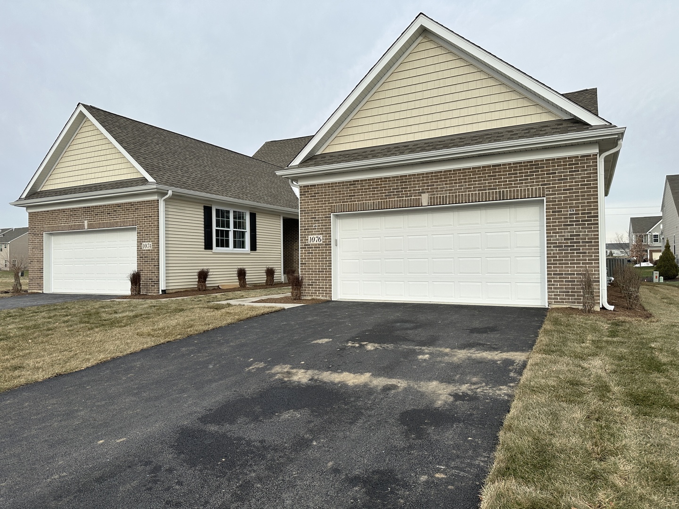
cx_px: 340
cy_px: 254
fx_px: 471
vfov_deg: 56.8
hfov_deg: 71.6
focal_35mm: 24
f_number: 1.78
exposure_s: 1/2028
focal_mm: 6.86
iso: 80
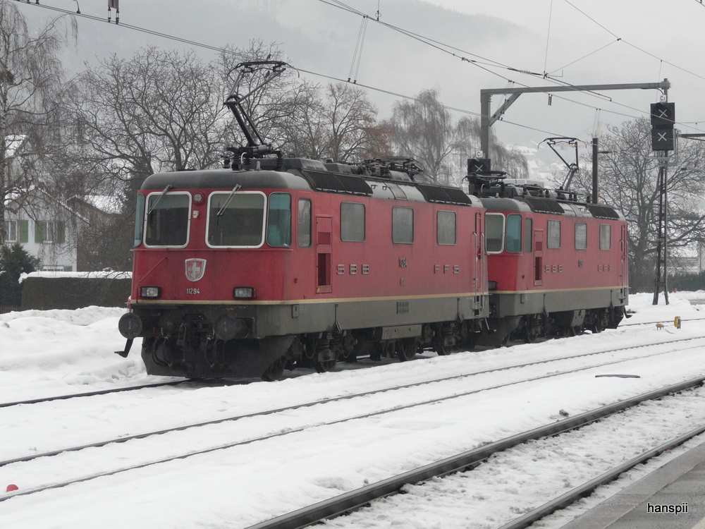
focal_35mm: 101
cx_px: 352
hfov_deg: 19.4
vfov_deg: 14.6
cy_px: 264
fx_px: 2057
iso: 160
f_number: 4
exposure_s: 1/200
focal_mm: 16.6
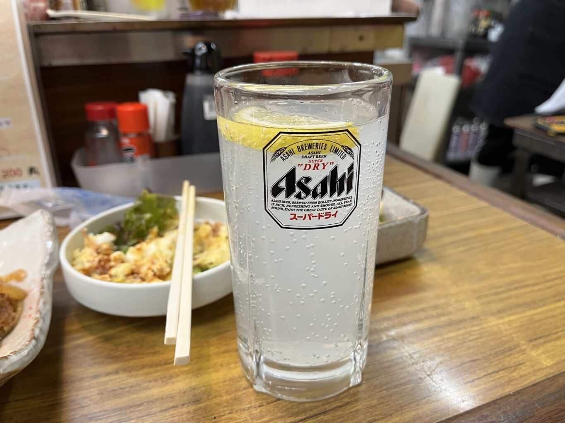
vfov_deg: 53.1
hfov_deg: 67.3
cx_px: 282
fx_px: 424
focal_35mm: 26
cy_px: 212
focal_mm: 5.1
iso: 100
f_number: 1.6
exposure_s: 1/60
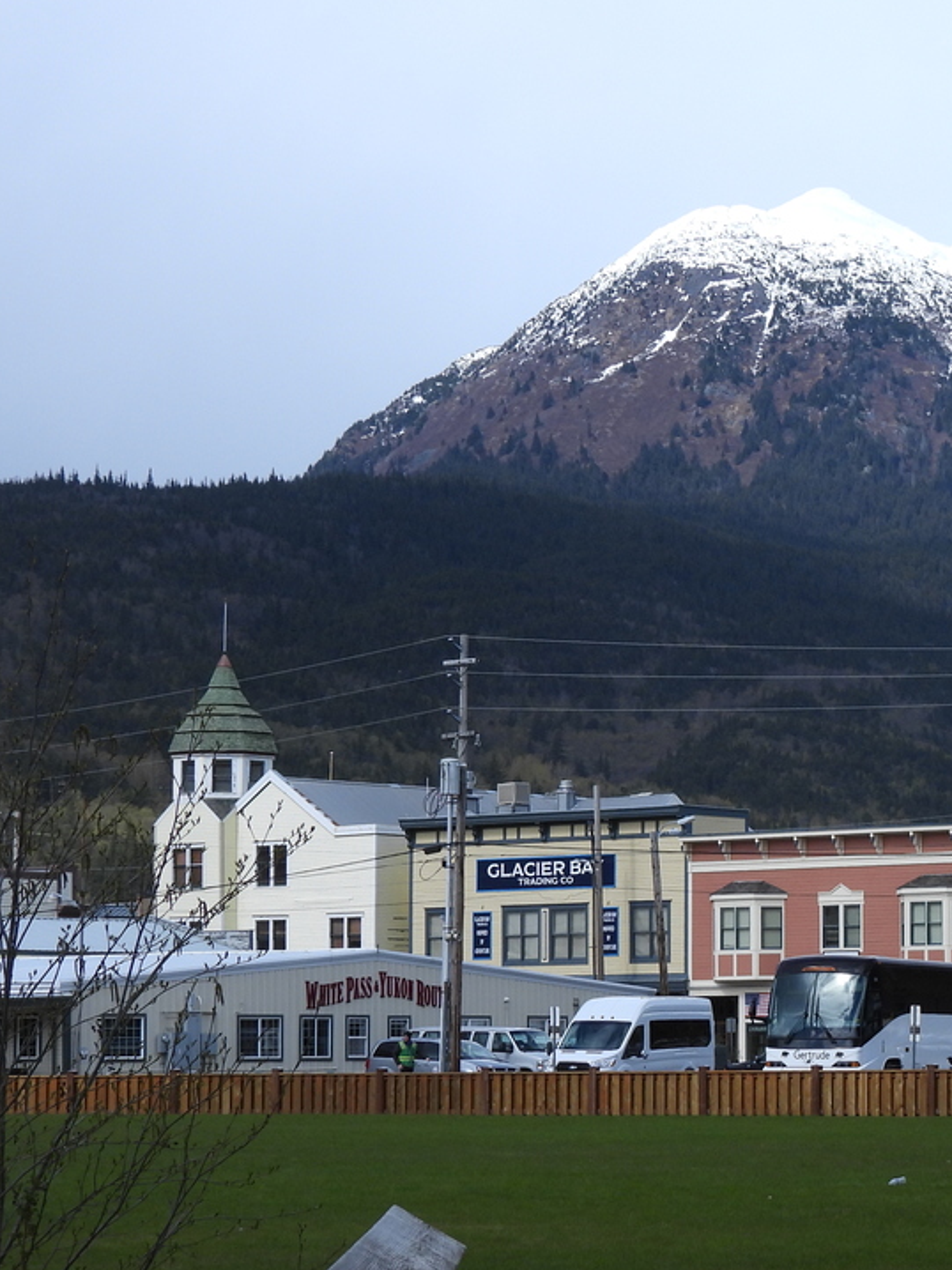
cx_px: 918
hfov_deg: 13.7
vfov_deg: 18.4
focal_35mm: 107
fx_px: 3926
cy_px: 738
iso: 100
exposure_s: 1/1250
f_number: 3.5
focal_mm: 10.7
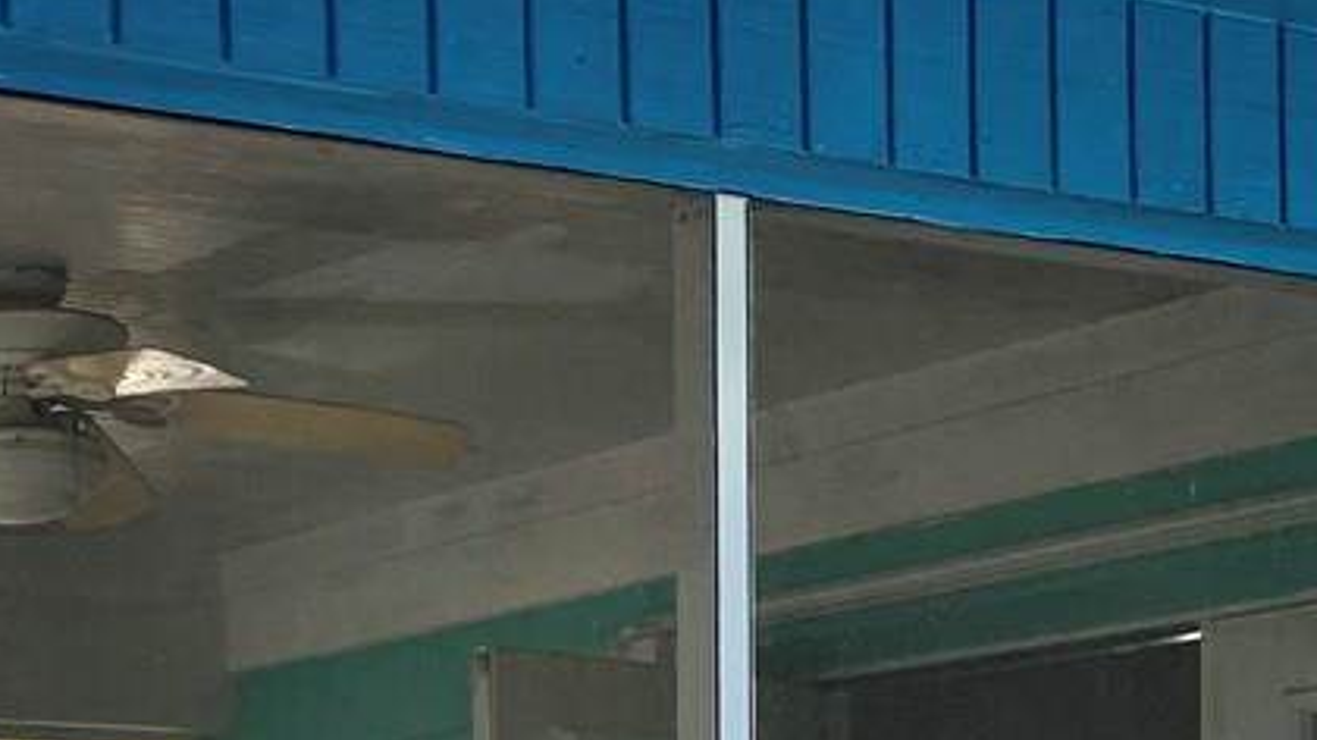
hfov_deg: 19.4
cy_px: 1398
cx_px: 116
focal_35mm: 108
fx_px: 3771
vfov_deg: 10.4
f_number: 1.6
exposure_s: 1/218
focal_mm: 5.1
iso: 32
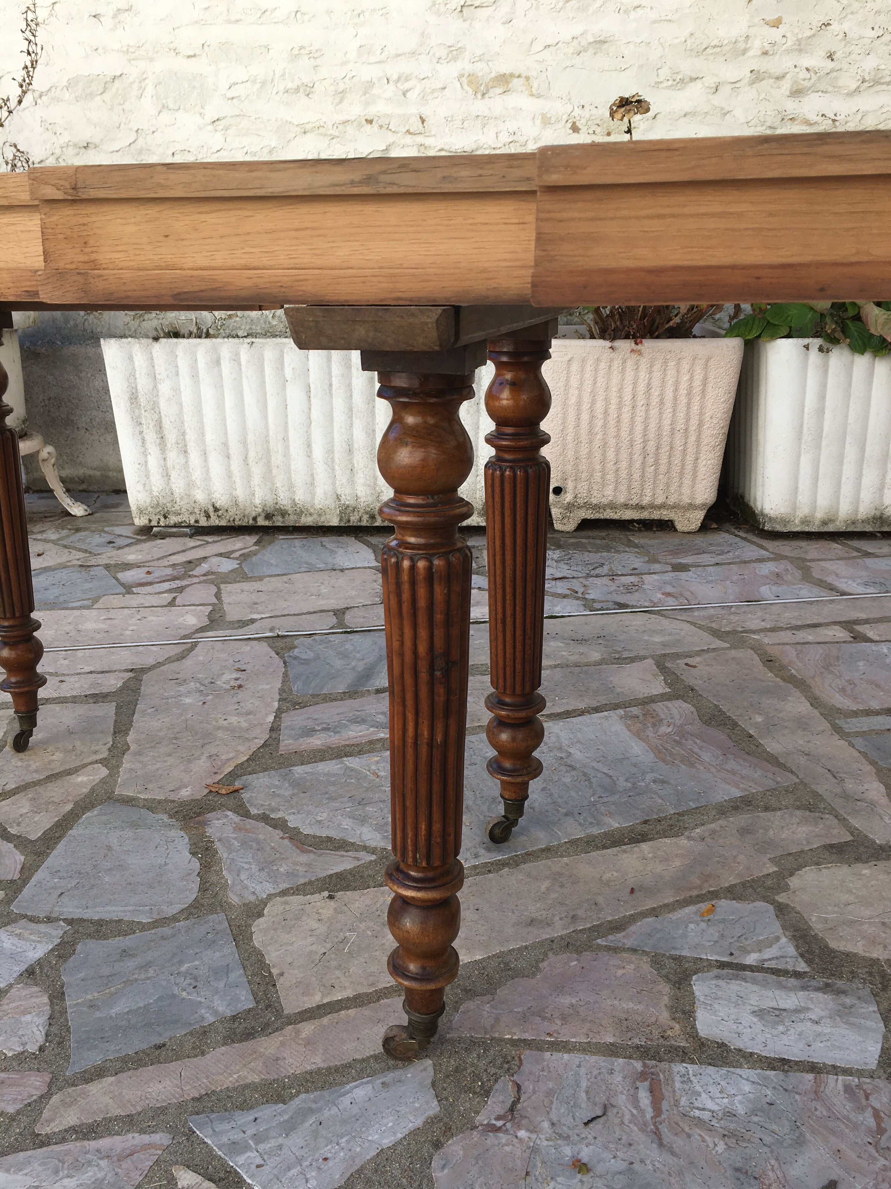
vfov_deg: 61.7
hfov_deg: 48.2
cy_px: 594
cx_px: 446
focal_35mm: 29
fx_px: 995
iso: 25
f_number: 2.2
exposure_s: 1/587
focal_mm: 4.15
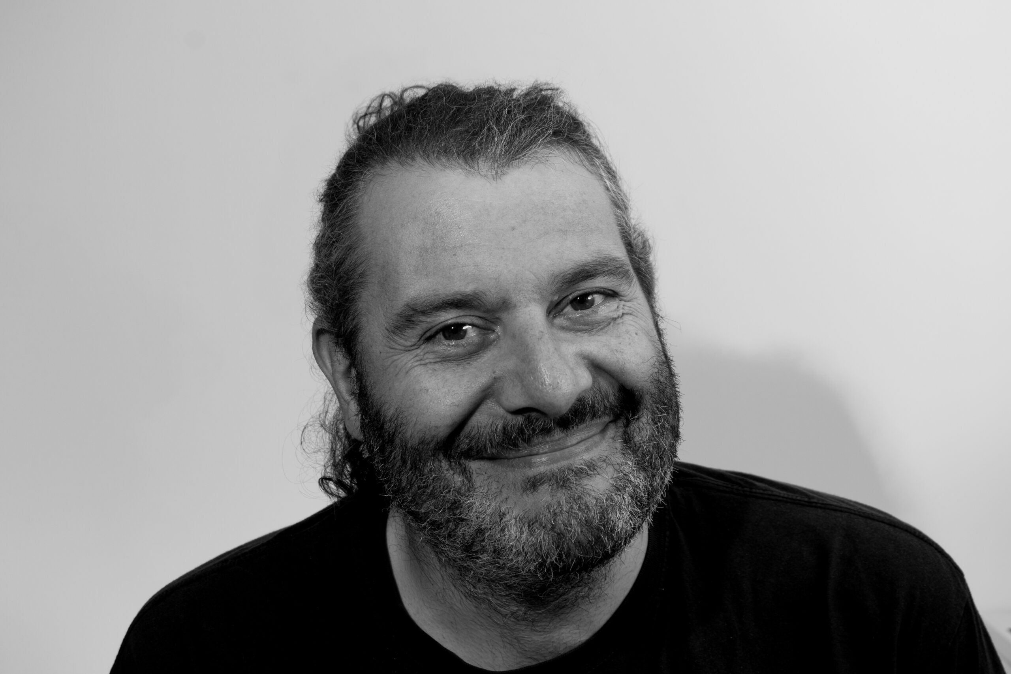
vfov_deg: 23.8
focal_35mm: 57
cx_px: 506
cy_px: 337
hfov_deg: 35.1
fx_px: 1601
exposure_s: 1/100
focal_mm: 38
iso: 100
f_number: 6.3
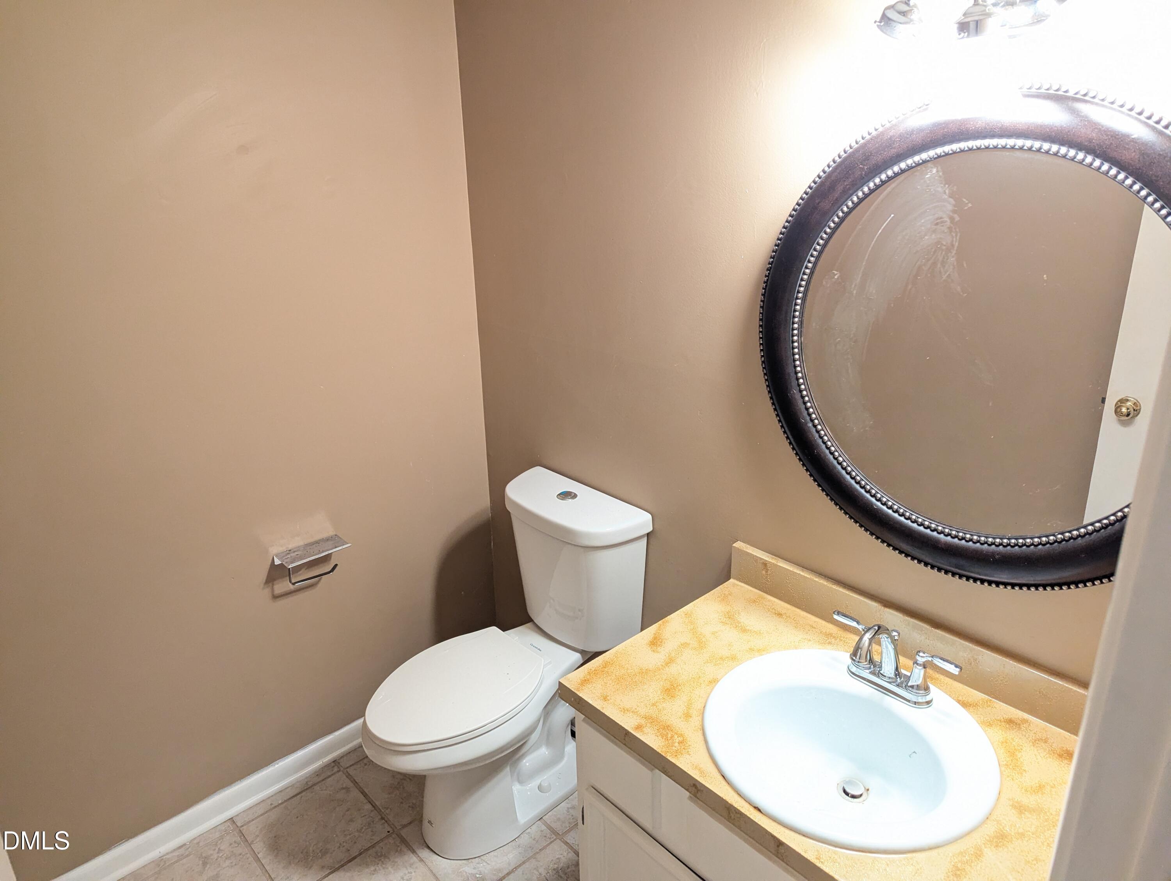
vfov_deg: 56.9
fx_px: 813
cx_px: 586
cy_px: 440
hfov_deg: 71.5
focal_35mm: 24
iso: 1260
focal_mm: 6.81
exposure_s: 1/120
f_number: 1.85
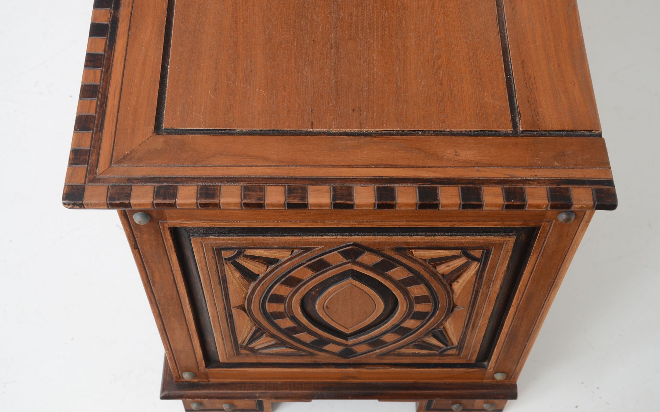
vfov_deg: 24.9
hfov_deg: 38.9
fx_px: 935
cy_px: 196
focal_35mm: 52
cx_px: 330
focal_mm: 34
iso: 160
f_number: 6.3
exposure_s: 1/80
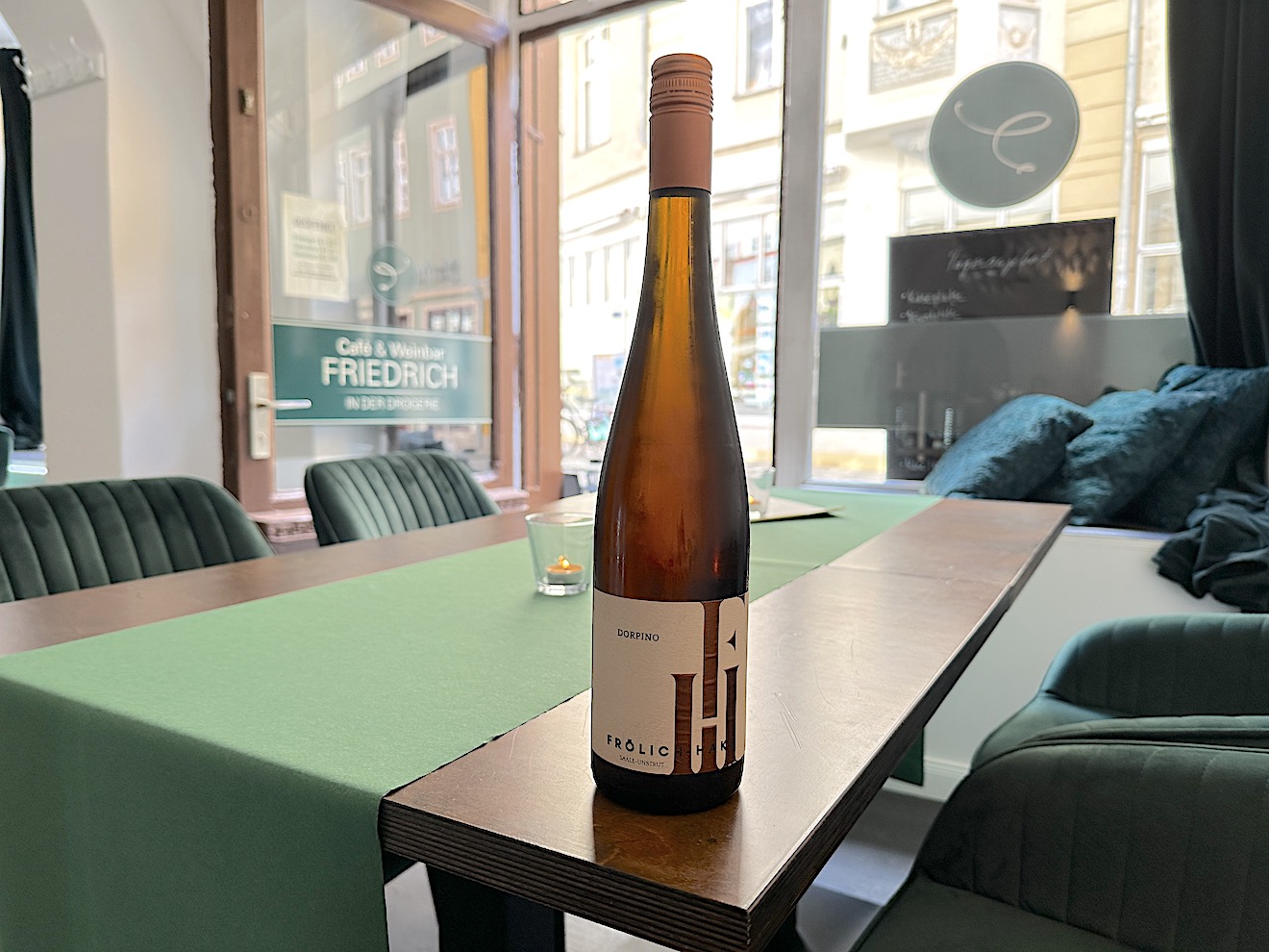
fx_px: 880
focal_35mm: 24
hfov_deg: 71.6
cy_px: 476
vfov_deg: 56.8
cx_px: 634
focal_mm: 6.86
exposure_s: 1/121
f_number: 1.78
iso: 125
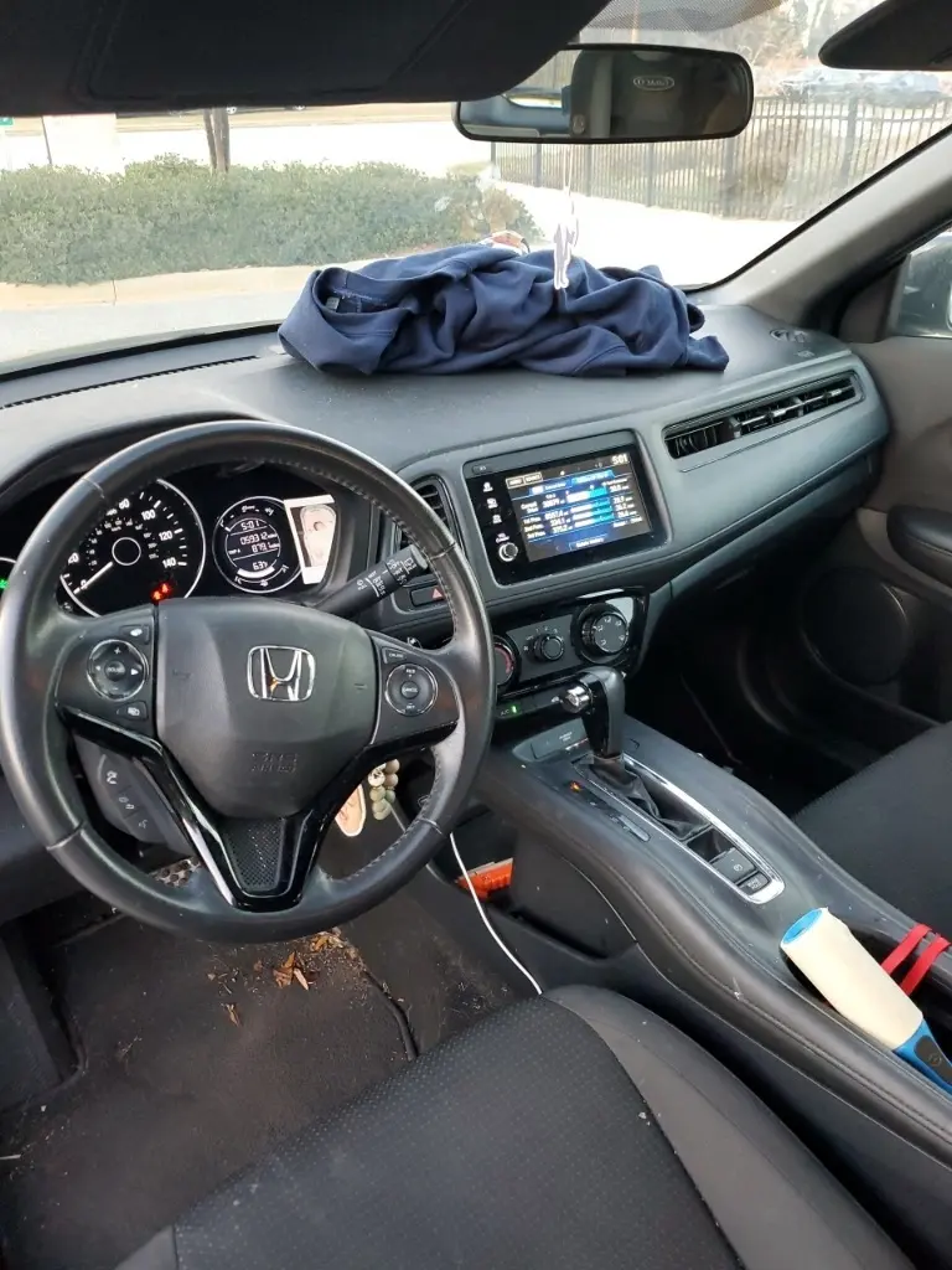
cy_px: 635
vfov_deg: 67.3
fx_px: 953
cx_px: 476
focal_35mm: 26
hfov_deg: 53.1
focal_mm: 4.3
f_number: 1.5
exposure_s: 1/60
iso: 206
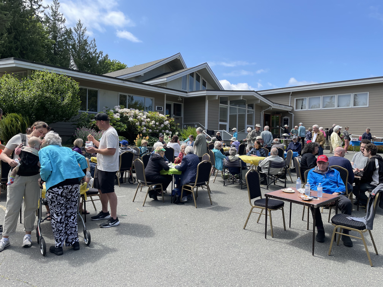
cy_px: 144
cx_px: 192
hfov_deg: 67.3
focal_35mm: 26
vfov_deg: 53.1
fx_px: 288
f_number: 1.6
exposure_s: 1/2053
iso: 32
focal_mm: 4.2
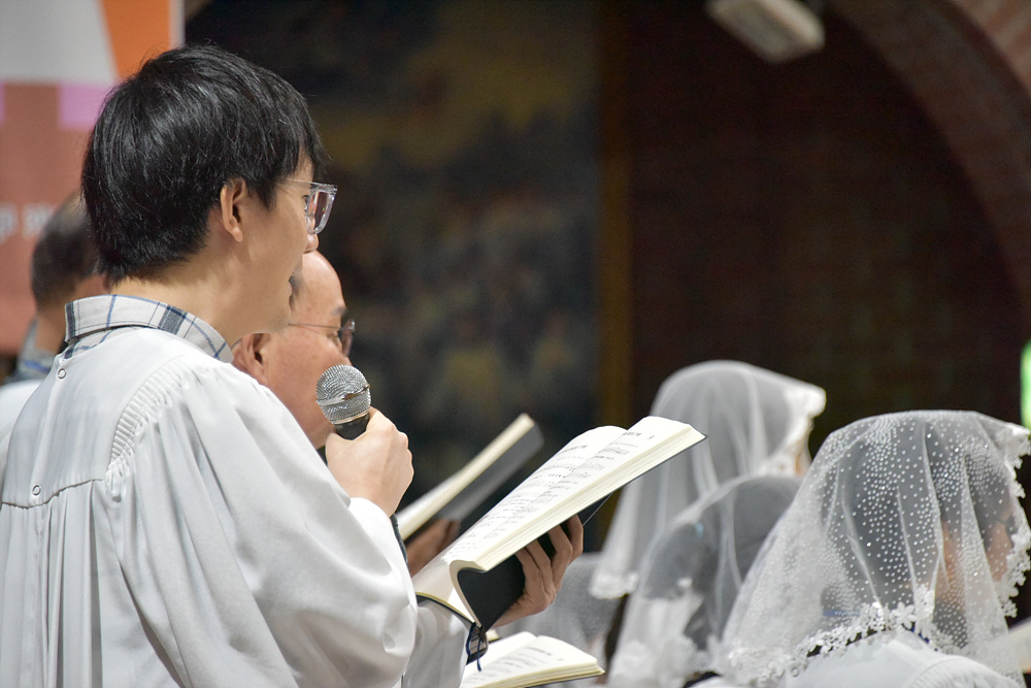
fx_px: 8592
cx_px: 516
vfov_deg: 4.6
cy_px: 344
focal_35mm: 300
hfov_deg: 6.9
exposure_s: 1/200
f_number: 5.6
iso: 7200
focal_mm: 300
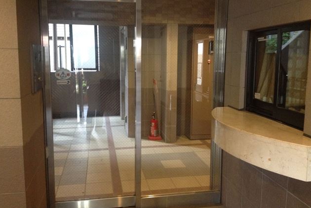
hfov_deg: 51.9
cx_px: 154
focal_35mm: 37
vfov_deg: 35.9
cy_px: 95
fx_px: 320
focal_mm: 4.28
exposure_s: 1/15
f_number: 2.4
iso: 400
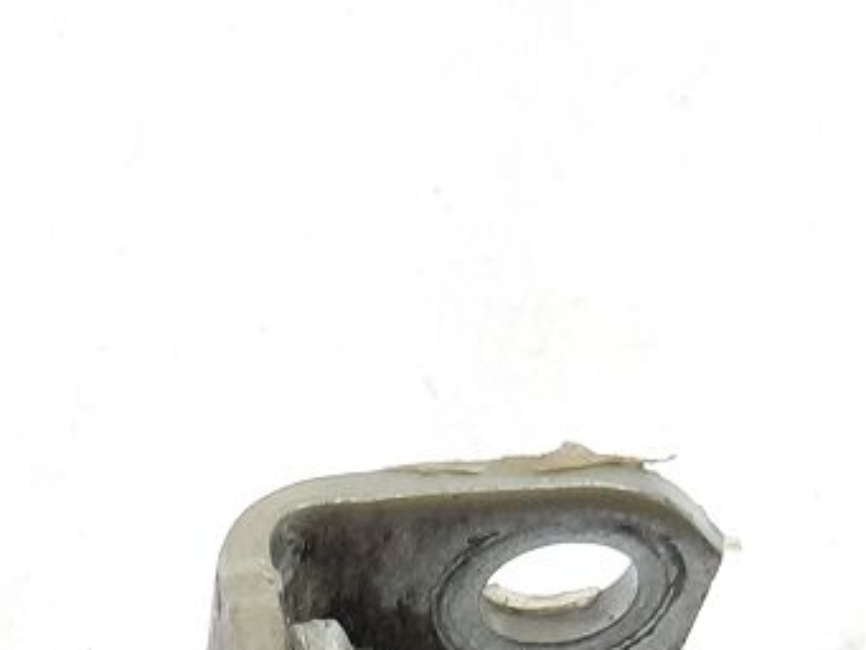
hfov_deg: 21.2
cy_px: 1018
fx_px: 2202
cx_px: -71
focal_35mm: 88
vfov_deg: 15.3
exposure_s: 1/50
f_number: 2
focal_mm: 4.6
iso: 100
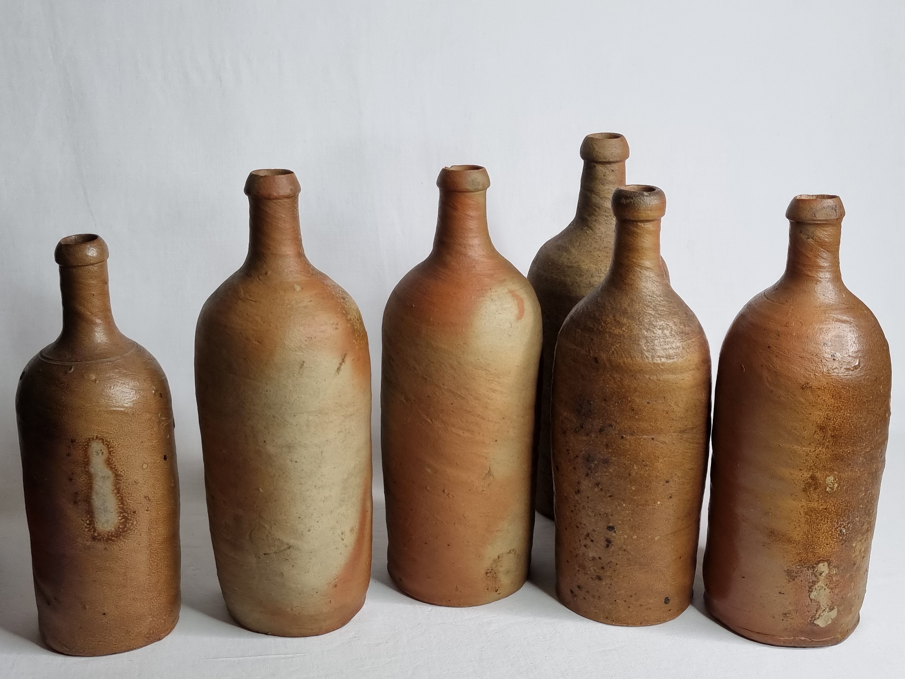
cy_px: 340
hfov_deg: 67.3
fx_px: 680
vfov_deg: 53.1
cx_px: 452
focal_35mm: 26
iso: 64
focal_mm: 5.4
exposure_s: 1/100
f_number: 1.8
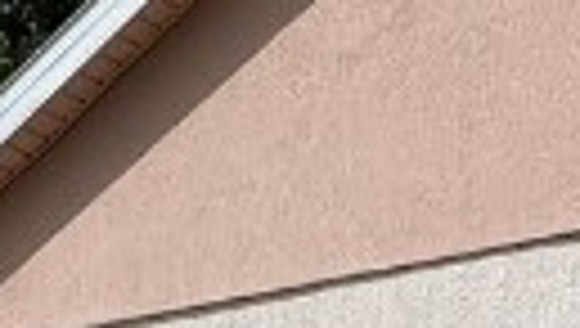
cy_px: 786
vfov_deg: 9.6
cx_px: 414
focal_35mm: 112
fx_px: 1725
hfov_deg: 19.0
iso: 32
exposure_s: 1/3311
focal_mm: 1.57
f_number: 1.8
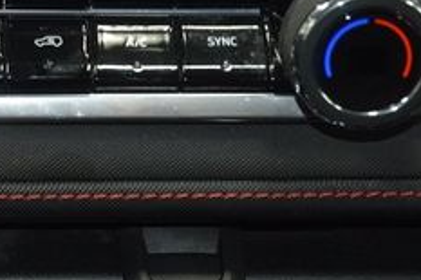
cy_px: 23
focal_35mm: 165
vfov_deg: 8.3
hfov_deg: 12.2
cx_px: -81
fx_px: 1928
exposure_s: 1/25
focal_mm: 40
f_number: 4.2
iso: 900
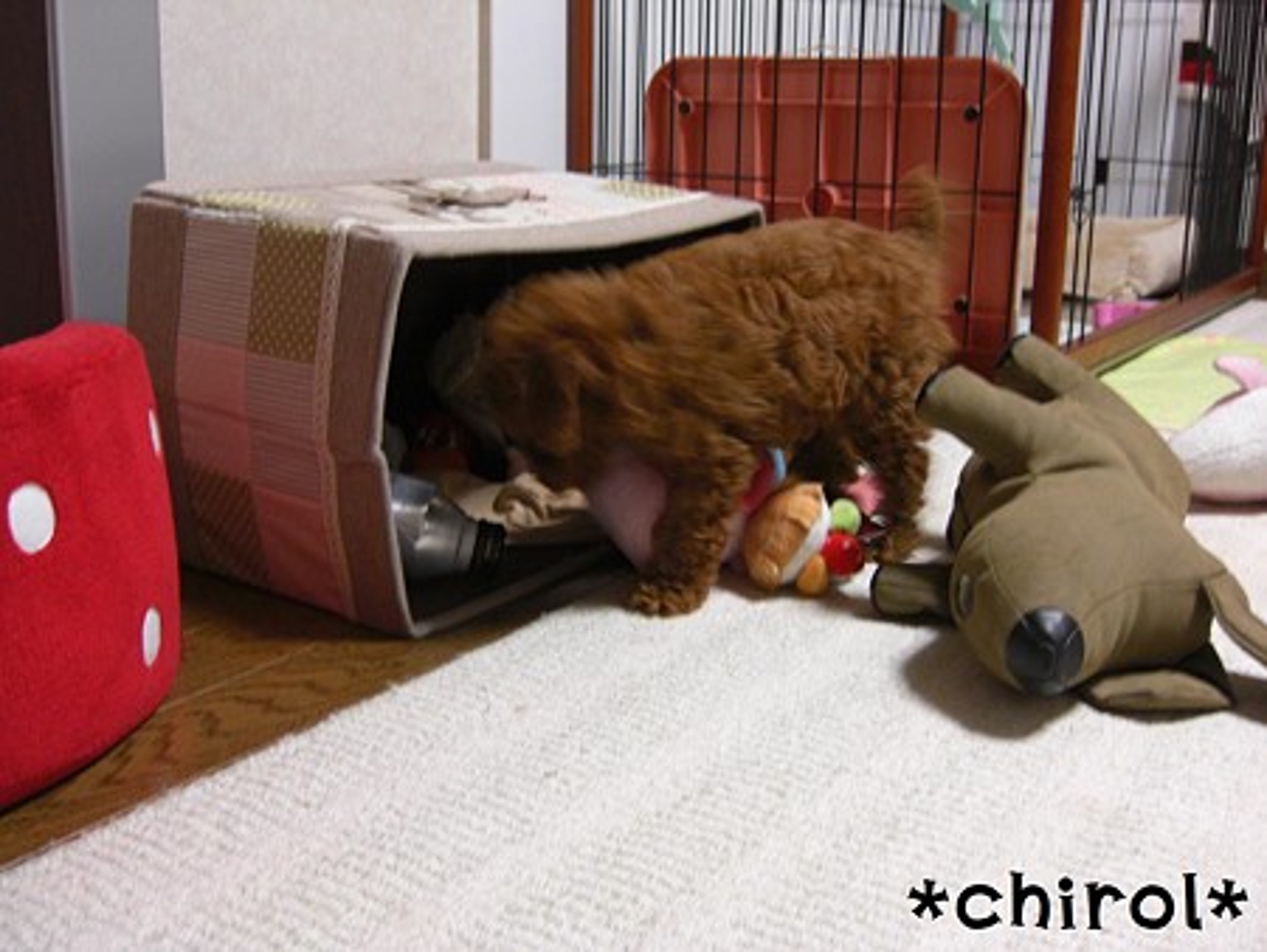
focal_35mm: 38
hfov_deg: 49.0
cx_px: 634
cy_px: 476
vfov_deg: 37.8
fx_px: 1392
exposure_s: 1/10
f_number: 2.8
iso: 200
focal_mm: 7.9
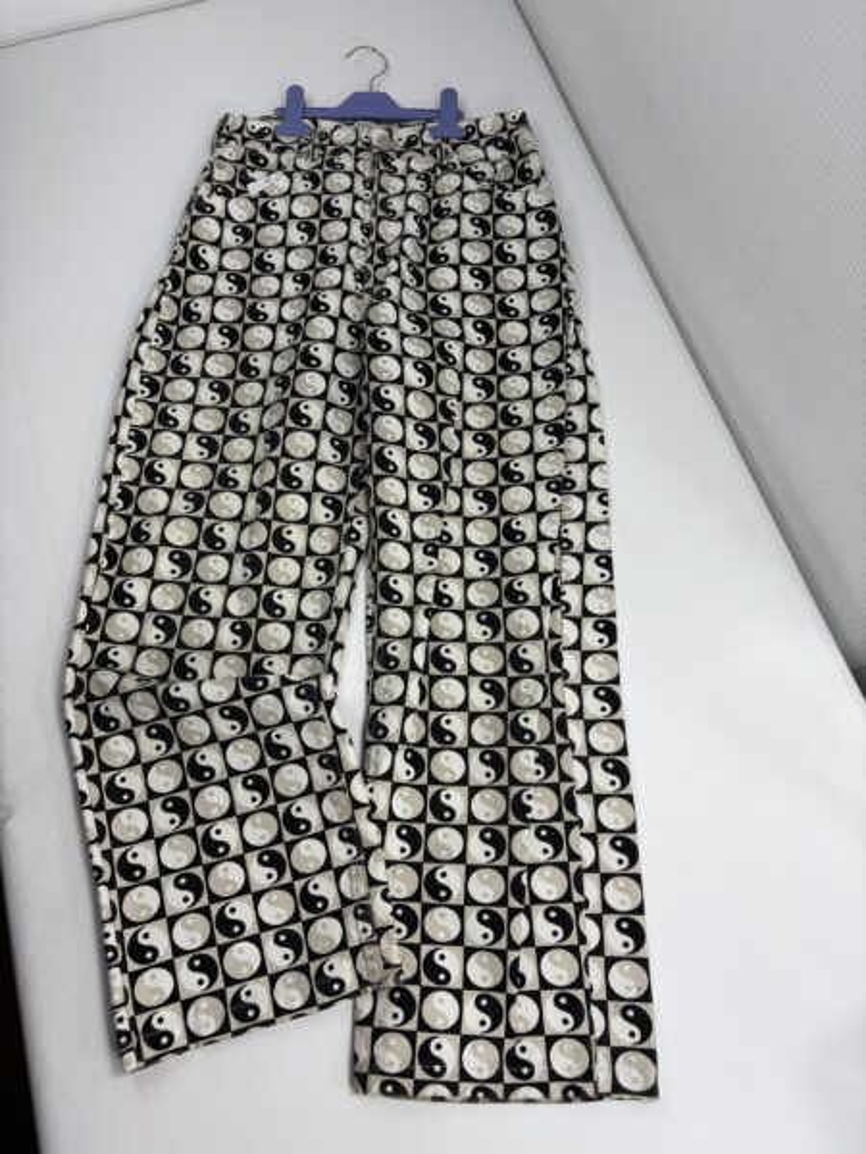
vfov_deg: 67.3
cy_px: 577
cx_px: 433
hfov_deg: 53.1
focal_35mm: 26
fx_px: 867
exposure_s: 1/397
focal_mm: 5.96
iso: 50
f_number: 1.6
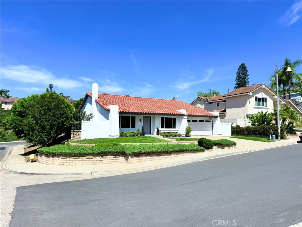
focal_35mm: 24
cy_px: 114
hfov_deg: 71.6
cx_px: 151
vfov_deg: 56.8
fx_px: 209
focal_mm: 6.76
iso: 80
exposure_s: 1/7353
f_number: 1.78
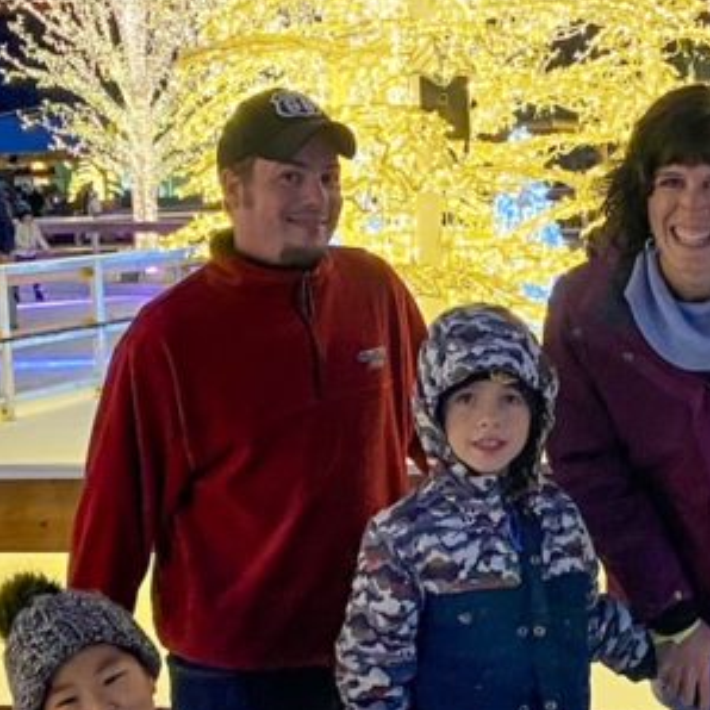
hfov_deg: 21.5
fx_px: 1833
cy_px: 515
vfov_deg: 21.8
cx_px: 608
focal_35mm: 79
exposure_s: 1/60
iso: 320
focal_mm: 4.25
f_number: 1.8
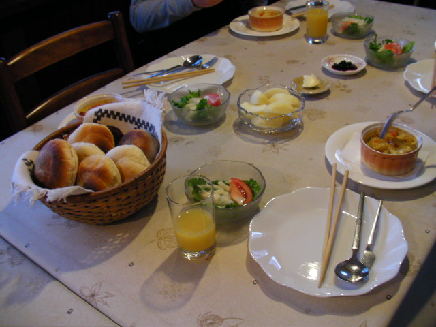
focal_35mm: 38
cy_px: 164
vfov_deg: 37.7
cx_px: 218
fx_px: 479
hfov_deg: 49.0
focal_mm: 6.3
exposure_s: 1/16.4
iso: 200
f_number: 3.5
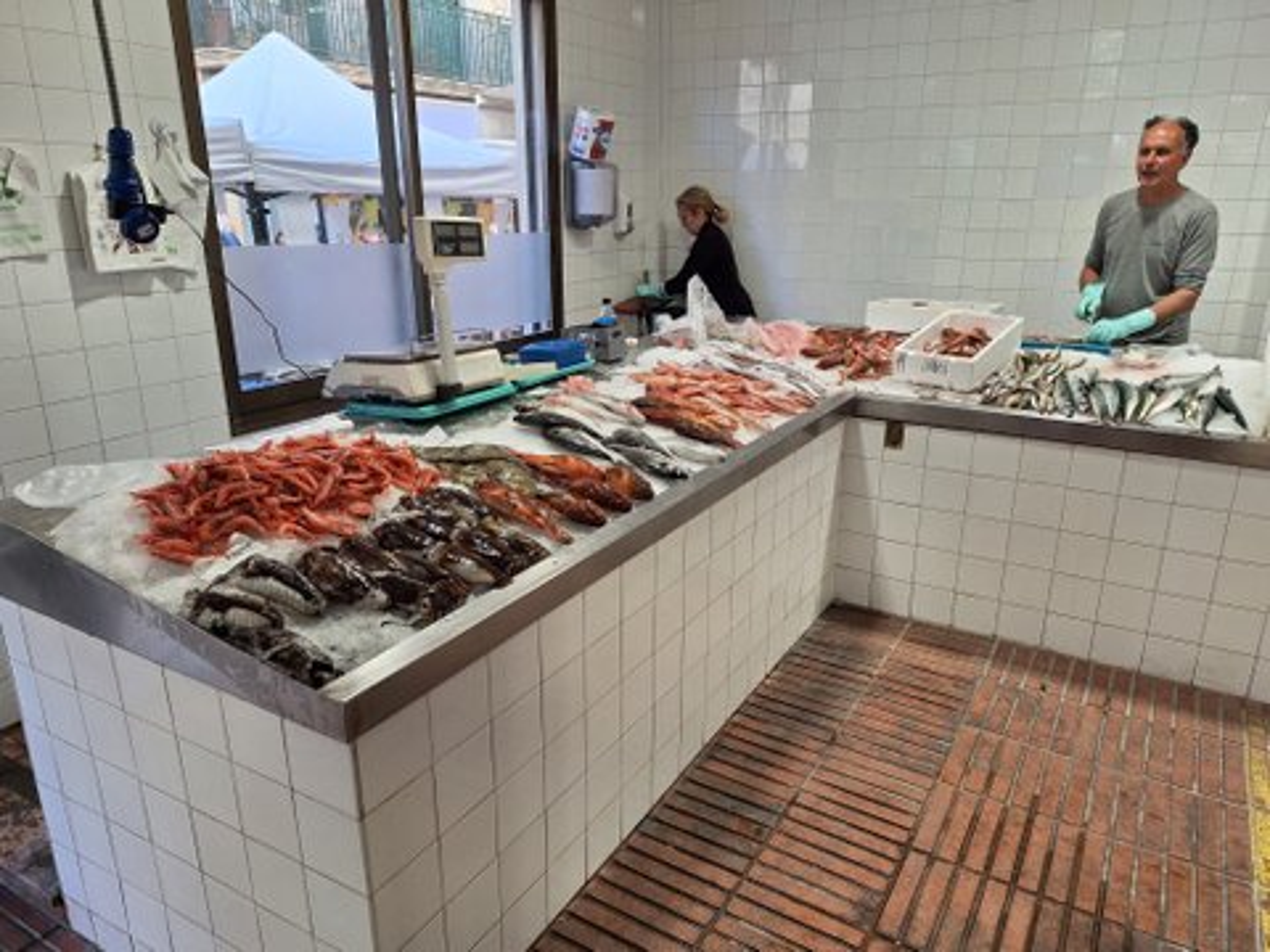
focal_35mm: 23
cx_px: 635
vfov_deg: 58.9
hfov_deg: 73.9
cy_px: 476
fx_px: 844
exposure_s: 1/160
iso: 40
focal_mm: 5.54
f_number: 1.8
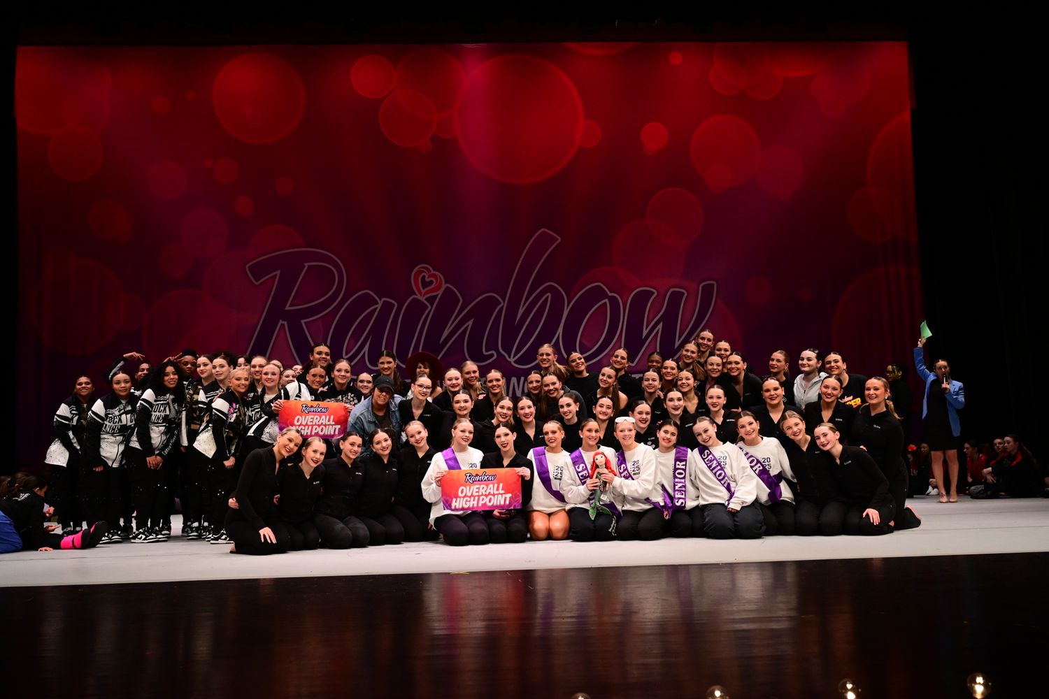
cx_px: 524
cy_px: 350
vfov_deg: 41.7
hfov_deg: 59.5
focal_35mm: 32
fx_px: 918
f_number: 4
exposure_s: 1/800
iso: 2500
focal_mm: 31.5
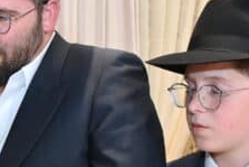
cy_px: 182
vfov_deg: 12.3
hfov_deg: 17.0
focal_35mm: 110
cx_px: -108
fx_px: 761
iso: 1600
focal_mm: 24
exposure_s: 1/125
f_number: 6.3
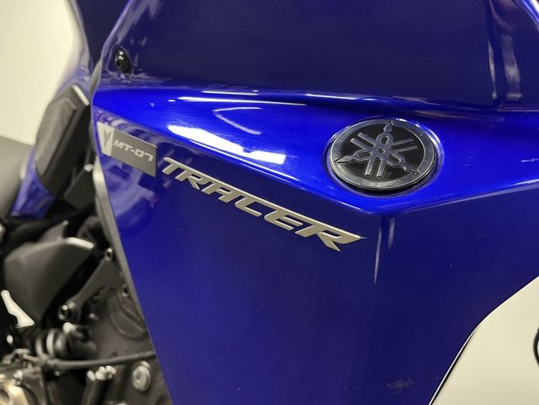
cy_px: 202
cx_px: 270
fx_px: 405
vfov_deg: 53.1
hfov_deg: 67.3
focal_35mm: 26
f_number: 1.6
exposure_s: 1/33
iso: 640
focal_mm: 5.1
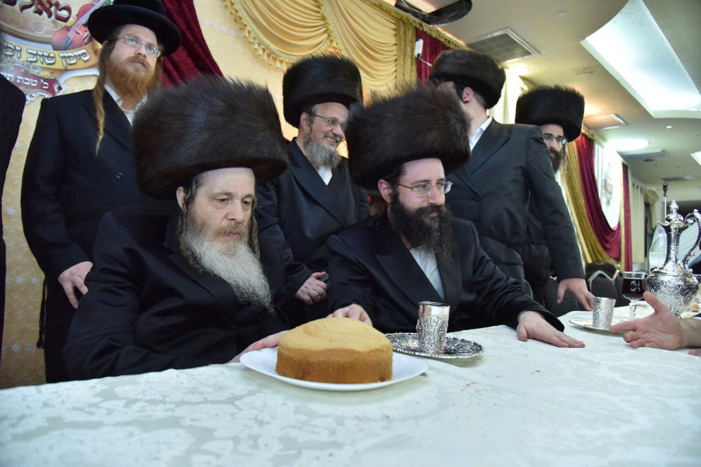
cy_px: 234
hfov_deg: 73.7
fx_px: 467
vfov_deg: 53.1
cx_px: 350
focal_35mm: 24
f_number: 4
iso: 2000
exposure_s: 1/125
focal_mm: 24
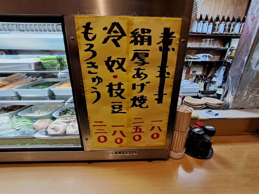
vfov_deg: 89.9
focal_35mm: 13
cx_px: 130
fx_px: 97
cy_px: 97
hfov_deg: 106.2
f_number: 2.2
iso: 125
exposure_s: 1/50
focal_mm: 1.74
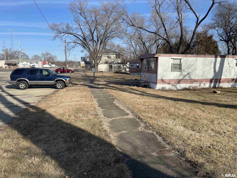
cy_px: 89
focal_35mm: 26
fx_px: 178
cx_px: 118
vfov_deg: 53.1
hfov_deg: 67.3
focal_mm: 4.2
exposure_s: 1/3509
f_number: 1.6
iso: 32
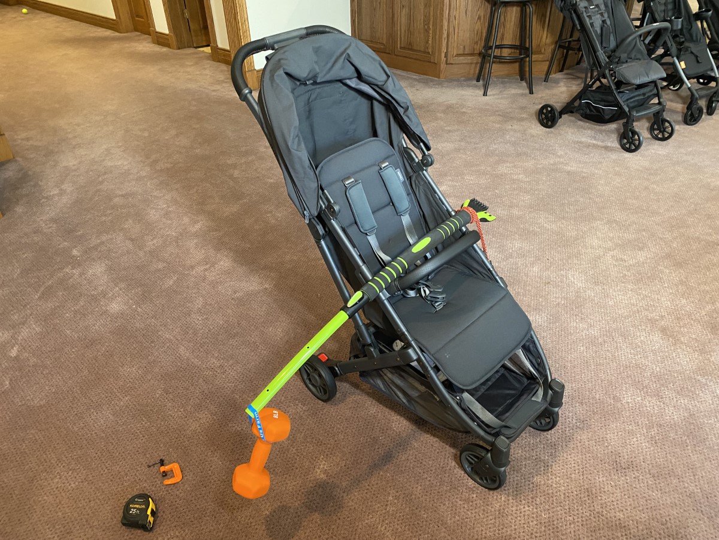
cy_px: 270
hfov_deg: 67.3
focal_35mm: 26
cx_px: 360
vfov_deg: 53.1
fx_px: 540
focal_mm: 4.25
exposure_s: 1/40
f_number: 1.8
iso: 500
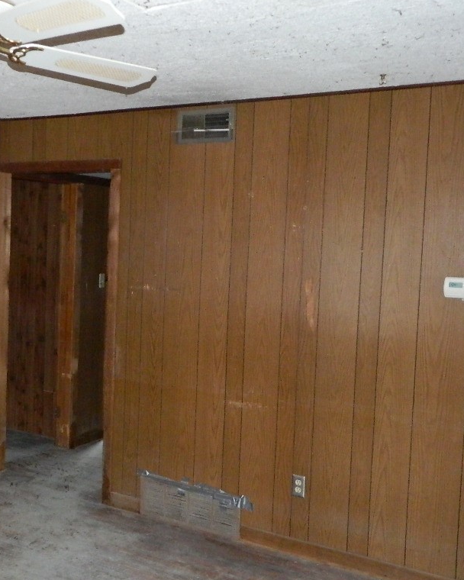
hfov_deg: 31.8
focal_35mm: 46
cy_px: 292
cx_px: 90
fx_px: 790
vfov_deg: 40.3
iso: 800
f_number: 3.3
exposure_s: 1/30
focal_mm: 6.2
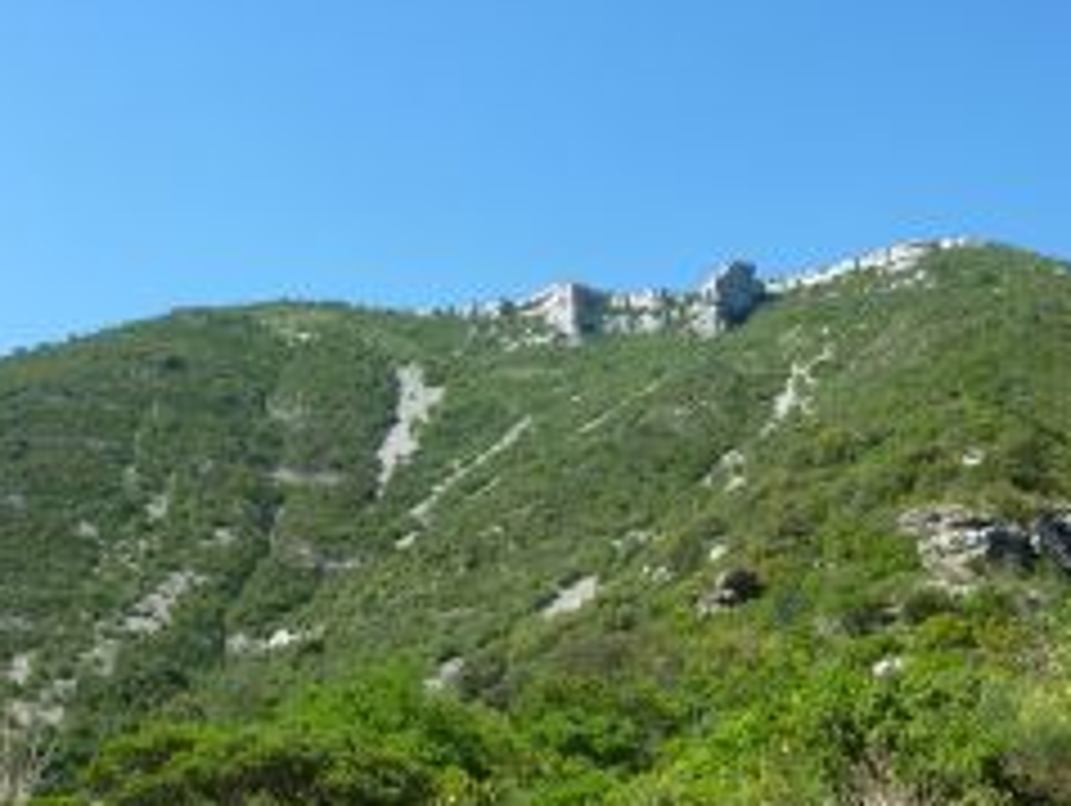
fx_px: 1301
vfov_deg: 34.4
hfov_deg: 44.5
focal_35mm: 42
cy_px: 419
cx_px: 639
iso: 80
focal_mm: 4.1
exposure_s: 1/320
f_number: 4
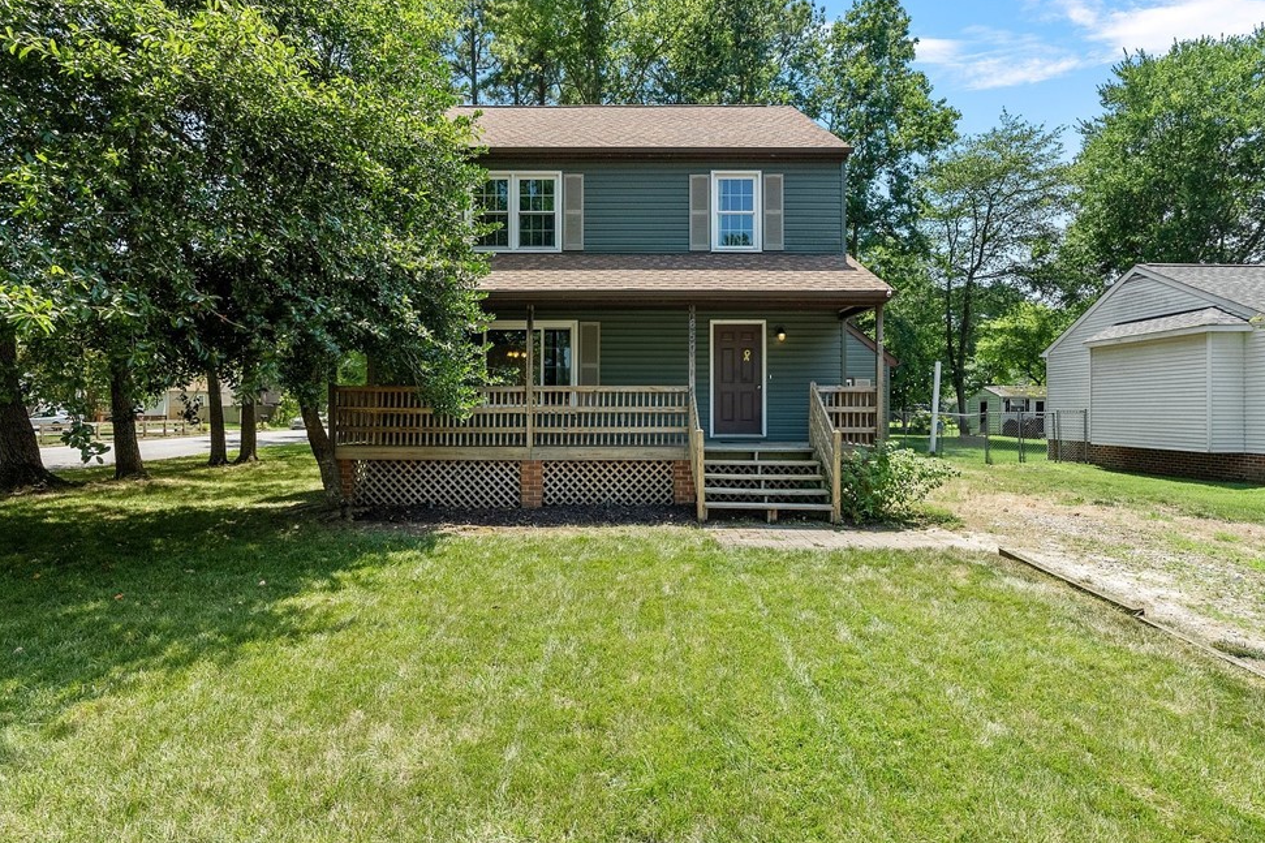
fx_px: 667
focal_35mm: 19
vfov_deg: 64.5
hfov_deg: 86.9
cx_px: 621
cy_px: 410
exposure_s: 1/160
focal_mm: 17
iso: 800
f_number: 8
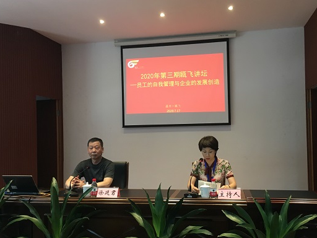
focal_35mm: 34
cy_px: 129
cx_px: 174
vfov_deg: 41.8
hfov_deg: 53.9
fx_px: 311
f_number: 2.2
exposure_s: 1/33
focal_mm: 4.15
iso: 200
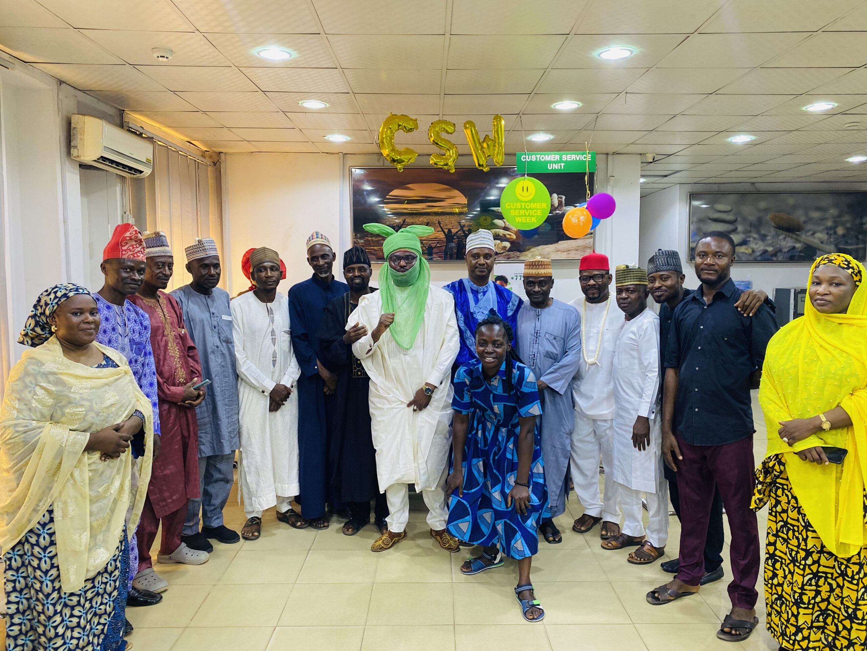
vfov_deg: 53.1
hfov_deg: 67.3
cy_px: 326
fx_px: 651
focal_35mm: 26
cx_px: 434
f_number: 1.8
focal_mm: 4.25
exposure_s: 1/50
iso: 160
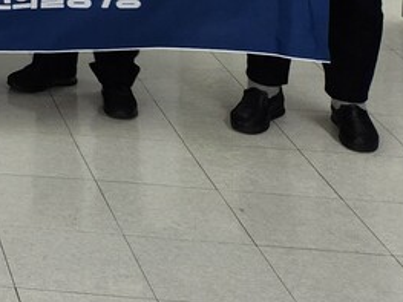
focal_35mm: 112
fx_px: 1303
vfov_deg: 11.6
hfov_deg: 14.1
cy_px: -346
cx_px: -460
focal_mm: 5.4
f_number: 1.8
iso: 50
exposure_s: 1/120
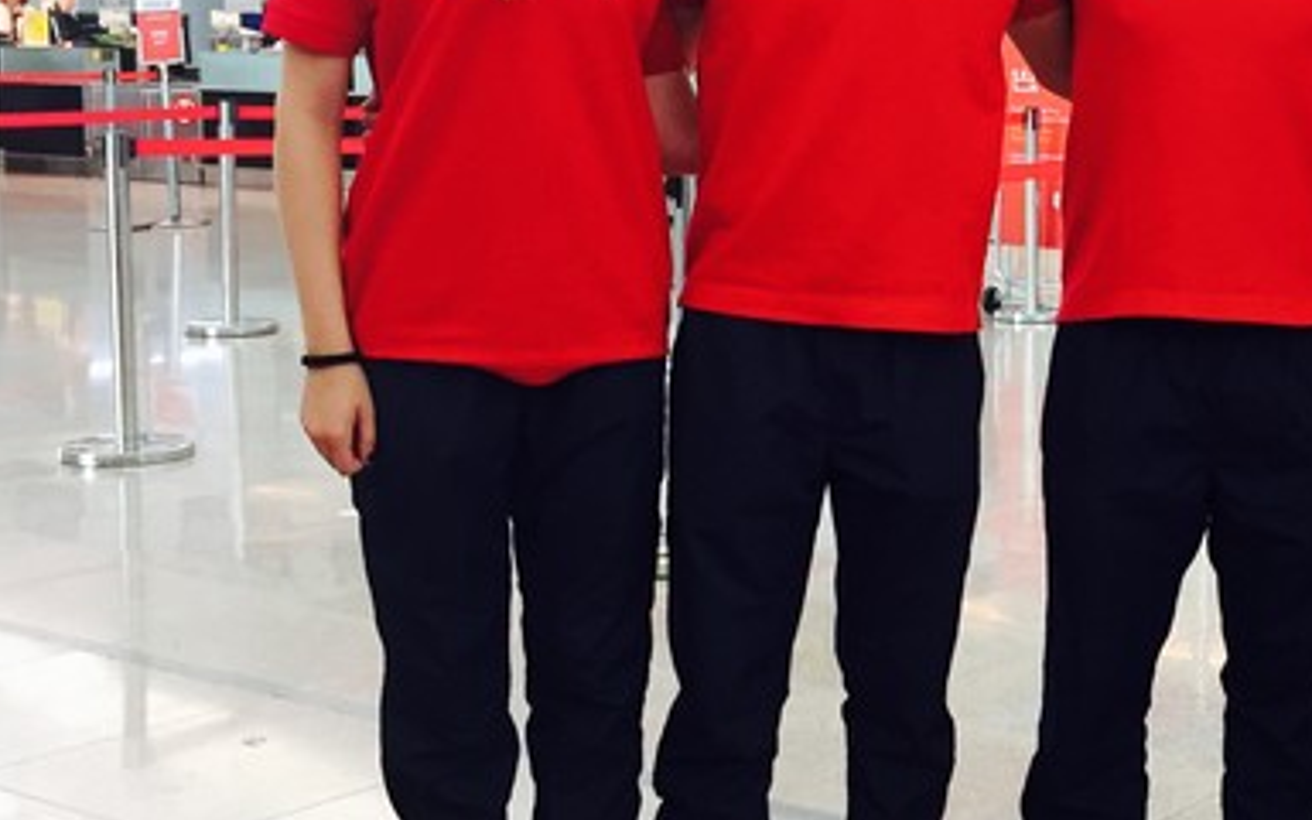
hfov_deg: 30.3
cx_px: 1223
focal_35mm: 64
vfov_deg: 20.3
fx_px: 2288
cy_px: 318
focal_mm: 4.15
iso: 64
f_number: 2.2
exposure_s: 1/33
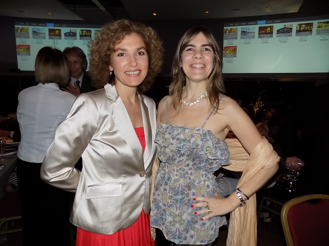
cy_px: 123
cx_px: 164
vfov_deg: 58.9
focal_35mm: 23
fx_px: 219
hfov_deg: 73.9
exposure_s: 1/30
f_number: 3.1
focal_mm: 4
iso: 200
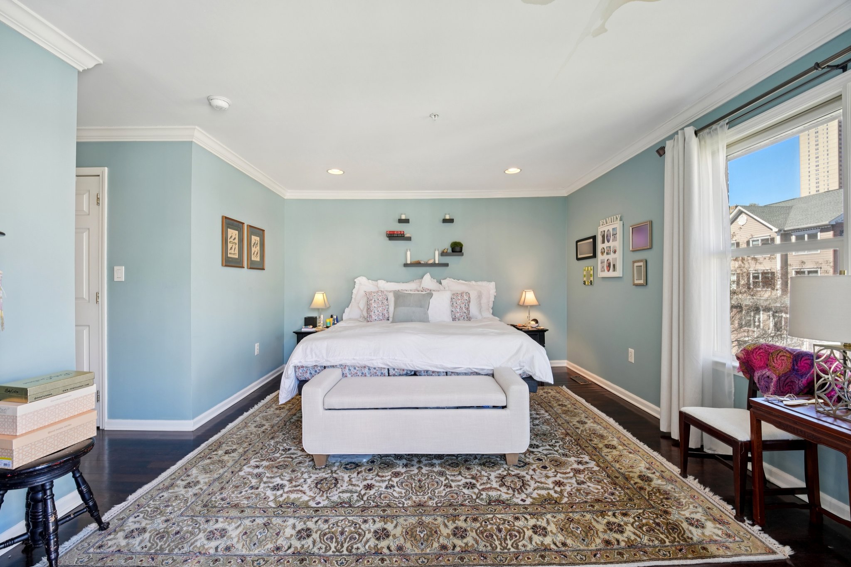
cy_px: 284
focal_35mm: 14
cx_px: 426
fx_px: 331
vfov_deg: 81.2
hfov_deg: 104.3
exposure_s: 1/13
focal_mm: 14
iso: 400
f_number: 9
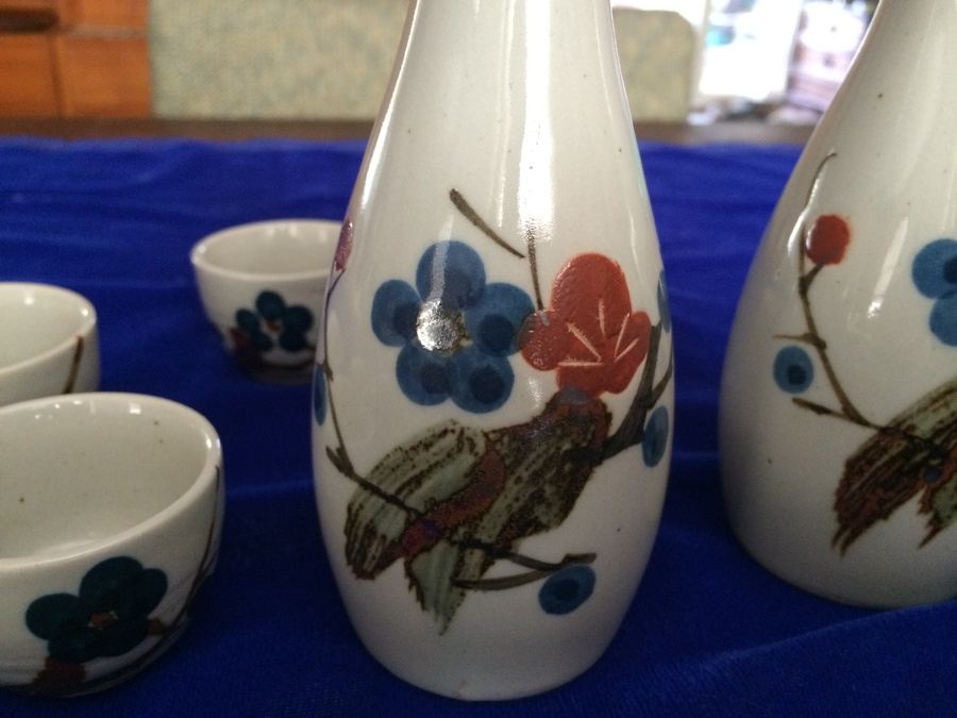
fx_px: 829
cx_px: 478
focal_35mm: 30
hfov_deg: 60.0
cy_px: 359
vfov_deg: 46.8
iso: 250
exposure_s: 1/30
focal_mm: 4.12
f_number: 2.2
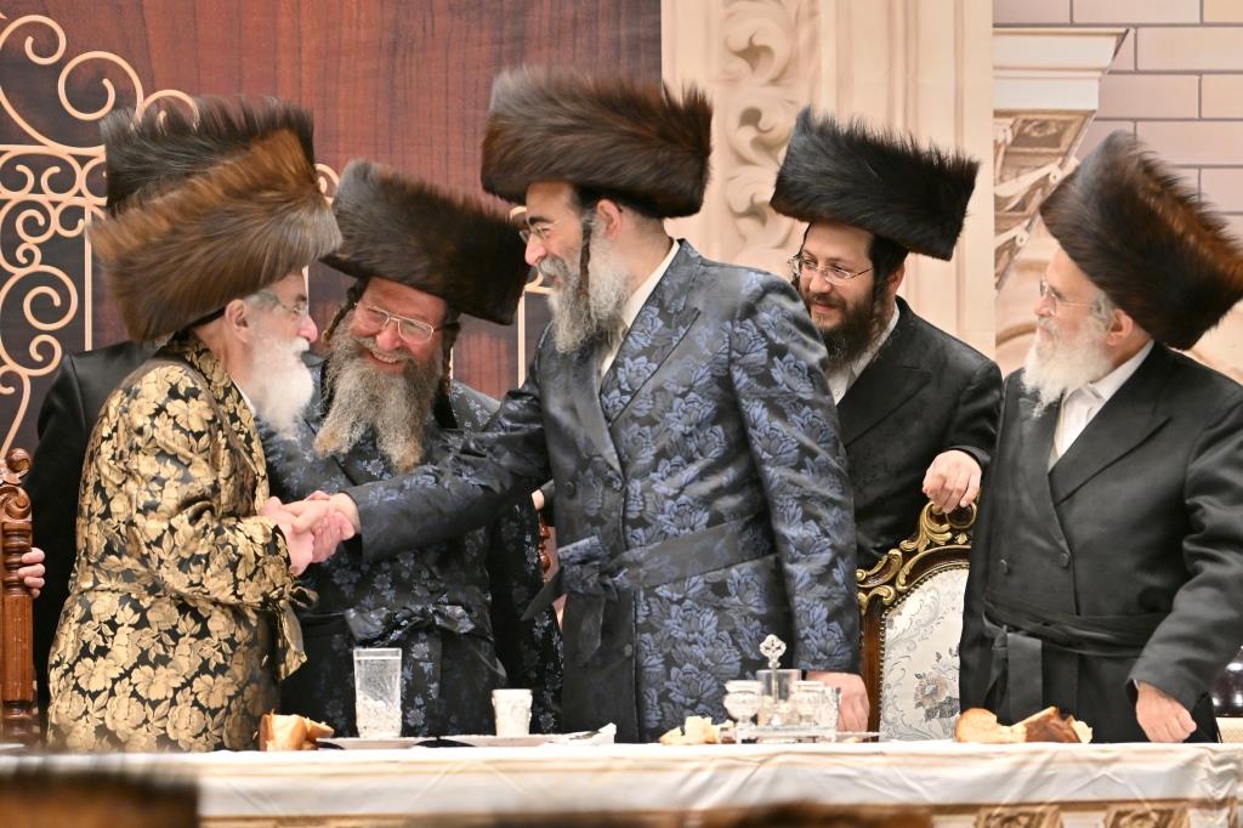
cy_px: 414
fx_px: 10354
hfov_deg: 6.9
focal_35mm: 300
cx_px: 622
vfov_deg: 4.6
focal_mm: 200
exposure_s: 1/400
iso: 400
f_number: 2.8
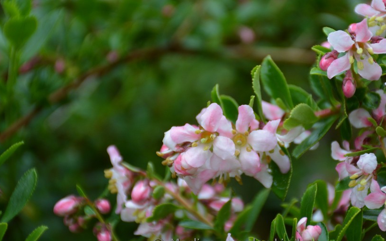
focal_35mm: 163
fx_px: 1711
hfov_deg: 12.9
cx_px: 235
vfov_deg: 8.1
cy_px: 115
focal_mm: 85
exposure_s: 1/250
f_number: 5.3
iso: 500
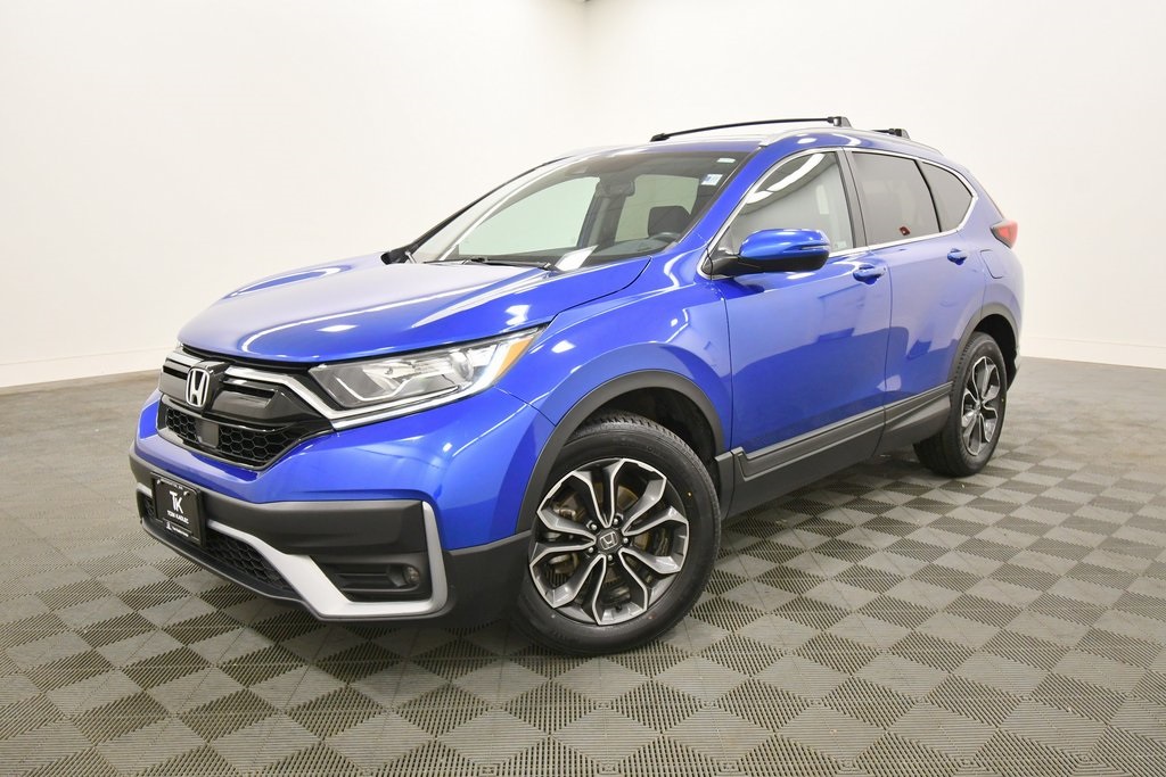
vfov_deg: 46.4
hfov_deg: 65.5
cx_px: 583
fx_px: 907
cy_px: 388
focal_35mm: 28
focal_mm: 19
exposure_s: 1/125
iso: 1250
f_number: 5.6
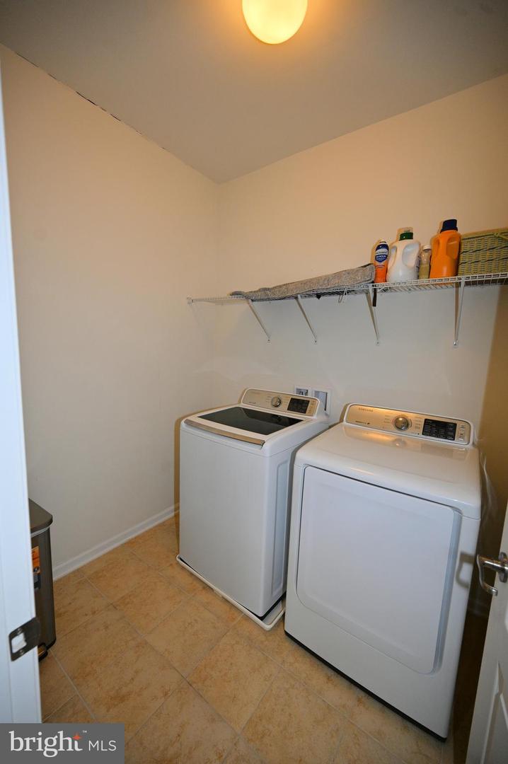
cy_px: 382
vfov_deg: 104.3
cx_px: 254
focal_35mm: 14
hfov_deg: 81.1
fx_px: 297
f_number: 4
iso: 400
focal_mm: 14
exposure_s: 1/200
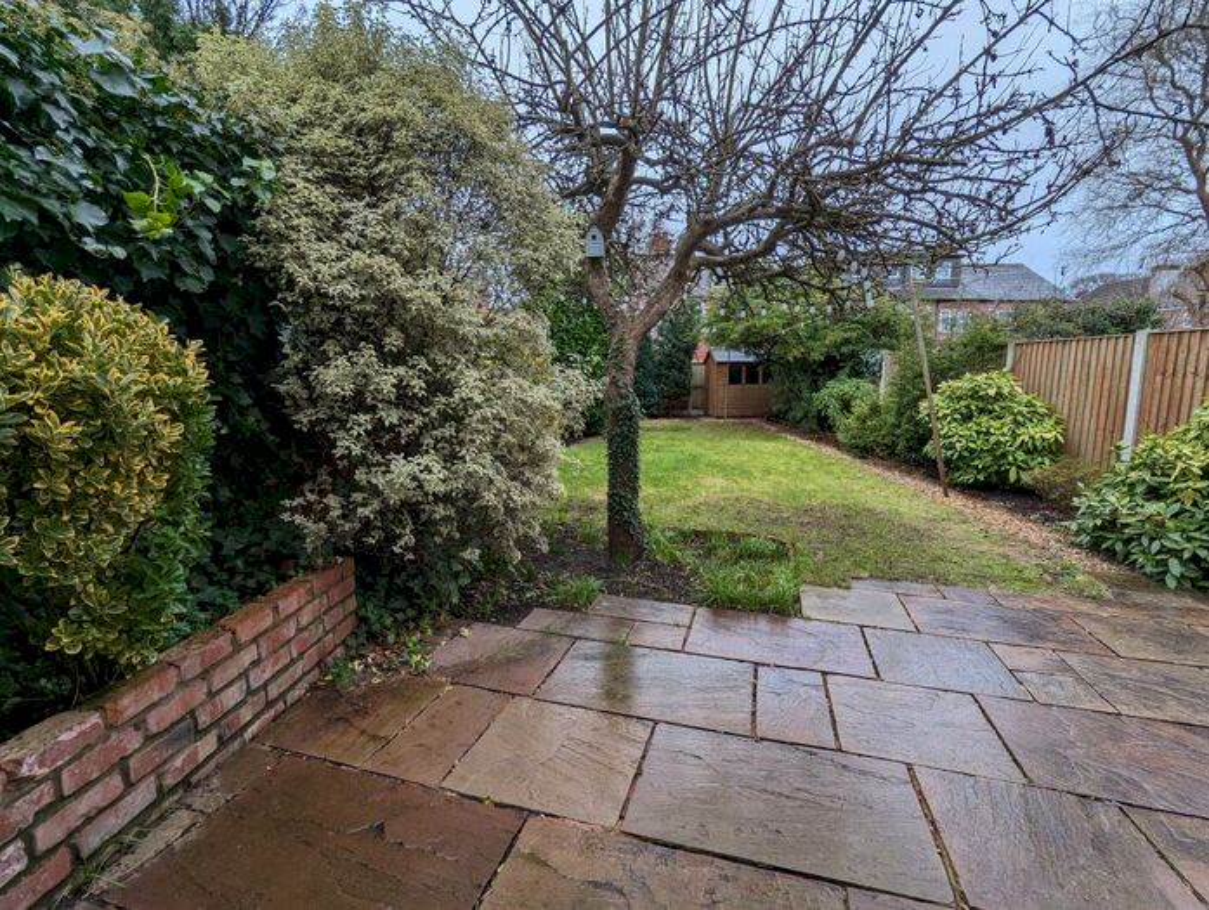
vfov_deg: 78.3
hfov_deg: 94.4
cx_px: 604
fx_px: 560
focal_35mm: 16
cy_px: 455
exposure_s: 1/196
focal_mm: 2.35
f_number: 2.2
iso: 44
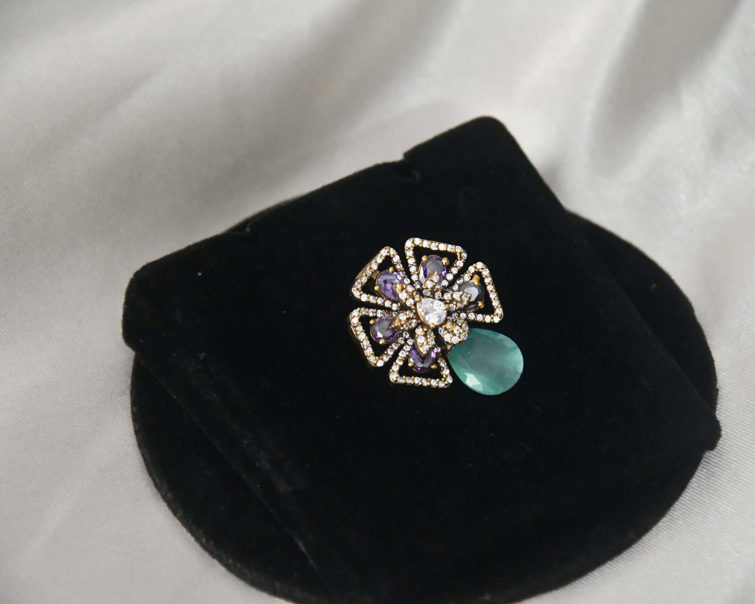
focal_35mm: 177
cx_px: 423
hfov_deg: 10.9
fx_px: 3955
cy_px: 302
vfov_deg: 8.7
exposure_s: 1/60
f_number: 5.6
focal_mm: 105
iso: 6400
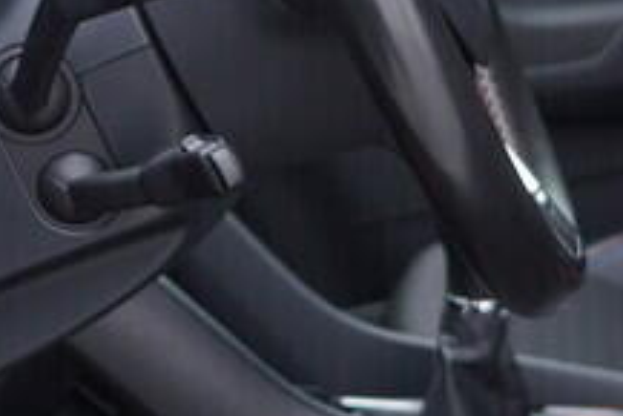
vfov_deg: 8.1
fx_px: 2944
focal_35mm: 170
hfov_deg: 11.9
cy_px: 7
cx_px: 672
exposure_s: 1/40
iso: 125
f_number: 2.8
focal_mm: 24
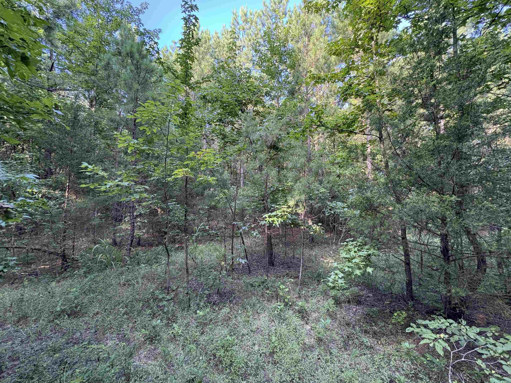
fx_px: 221
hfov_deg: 98.2
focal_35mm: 15
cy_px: 185
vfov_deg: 81.7
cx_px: 258
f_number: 2.2
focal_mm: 2.22
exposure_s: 1/99
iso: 125
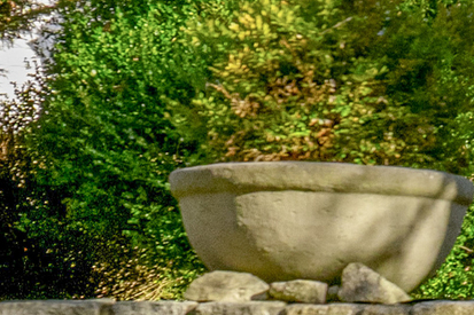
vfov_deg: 3.4
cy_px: 183
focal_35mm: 409
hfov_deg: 4.7
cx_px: 1740
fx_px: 5383
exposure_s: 1/800
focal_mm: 55
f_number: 5.6
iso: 500
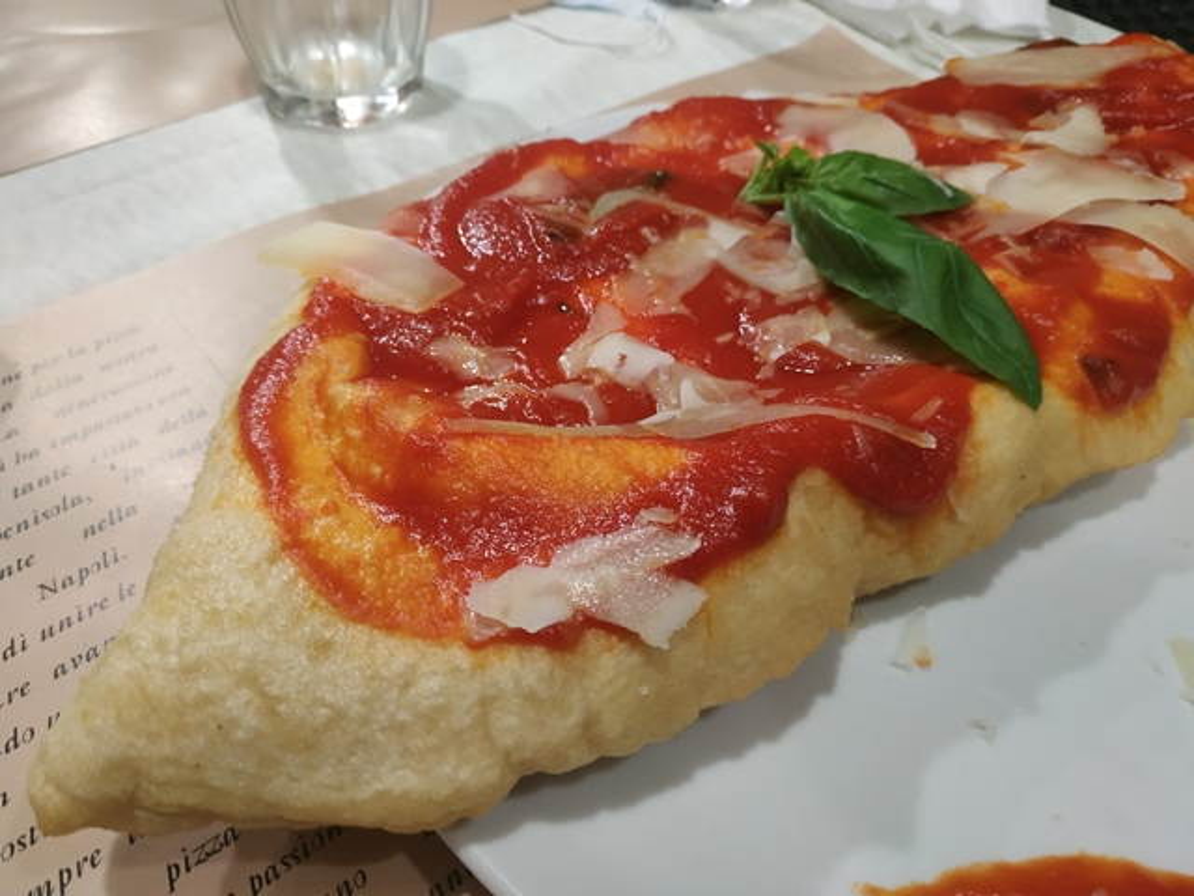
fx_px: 828
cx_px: 597
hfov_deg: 71.6
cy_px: 448
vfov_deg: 56.8
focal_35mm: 24
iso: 320
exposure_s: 1/25
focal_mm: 3.94
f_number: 1.9
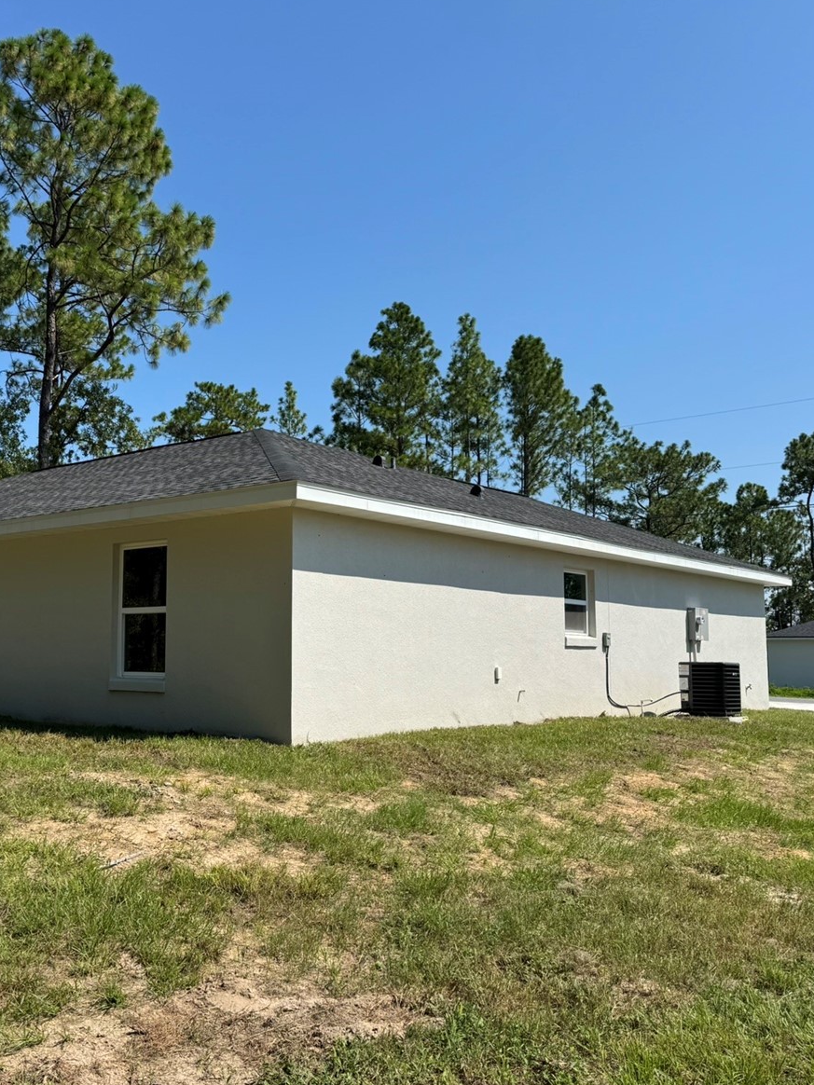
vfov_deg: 55.4
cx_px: 235
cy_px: 545
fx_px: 1035
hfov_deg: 42.0
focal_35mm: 33
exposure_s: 1/4950
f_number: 1.78
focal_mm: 6.76
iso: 80
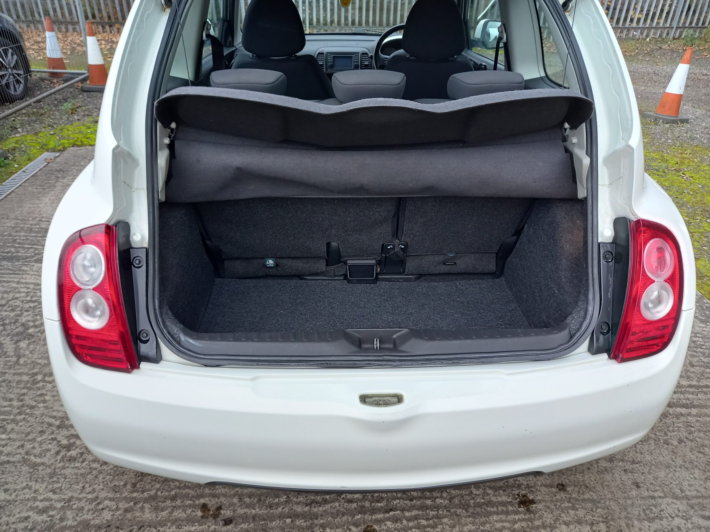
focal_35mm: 25
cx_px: 355
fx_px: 513
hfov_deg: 69.4
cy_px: 266
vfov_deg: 54.9
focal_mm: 4.6
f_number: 2
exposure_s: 1/60
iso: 100
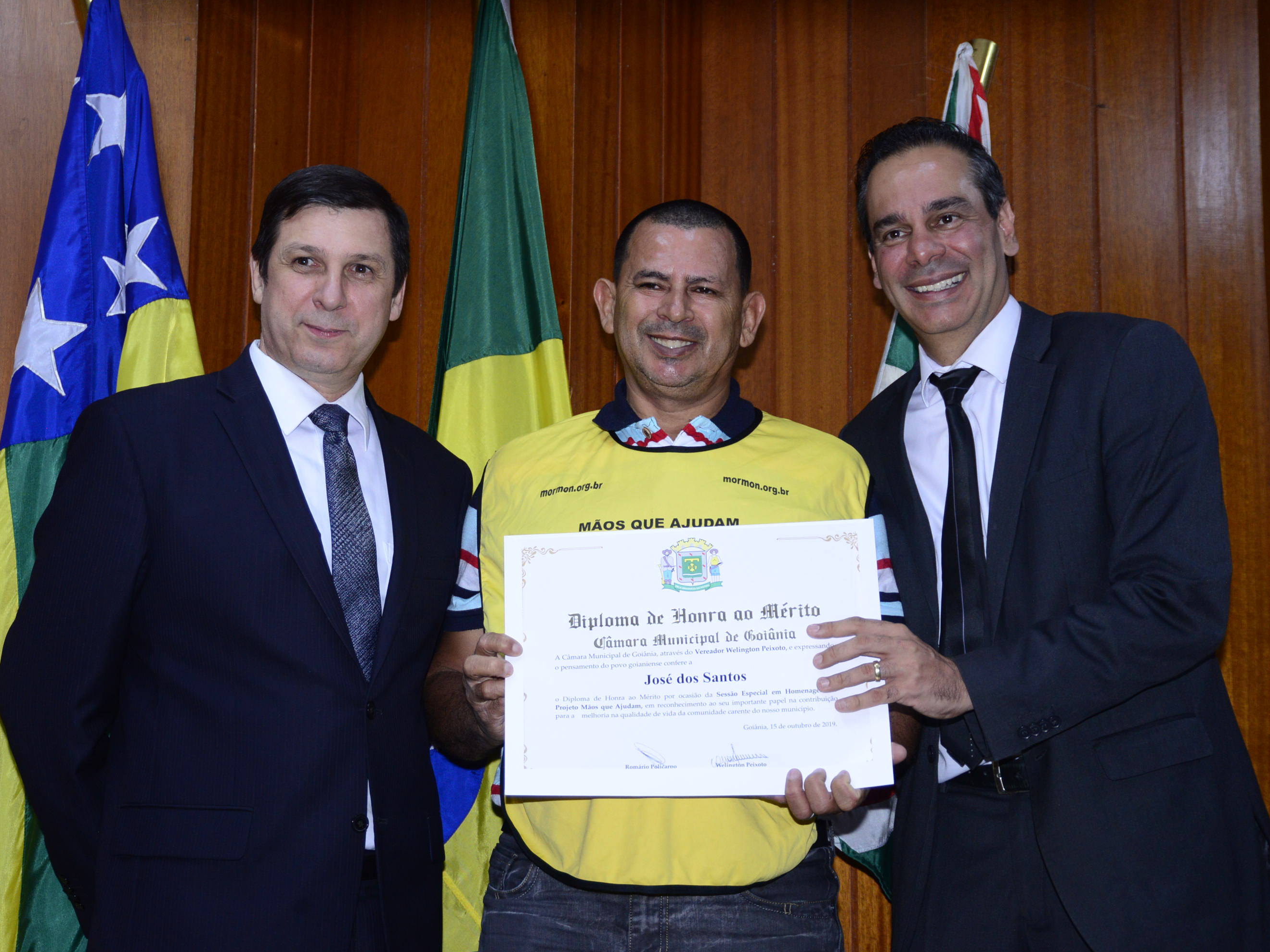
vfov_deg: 21.6
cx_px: 639
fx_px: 2495
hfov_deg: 28.6
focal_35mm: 68
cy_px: 475
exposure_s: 1/100
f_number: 5
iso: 1600
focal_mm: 62
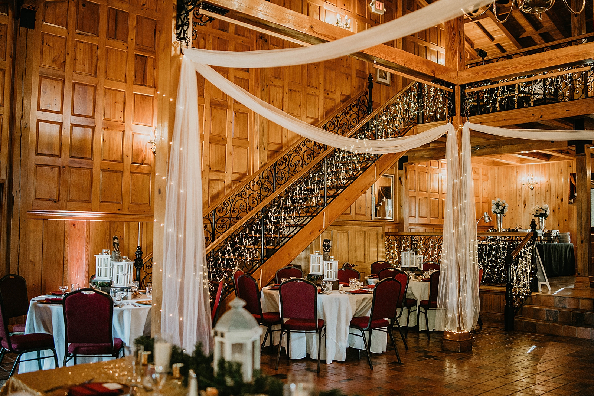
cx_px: 297
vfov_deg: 37.9
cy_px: 198
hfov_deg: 54.4
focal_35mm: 35
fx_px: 578
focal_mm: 35
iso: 640
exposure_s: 1/160
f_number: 1.6
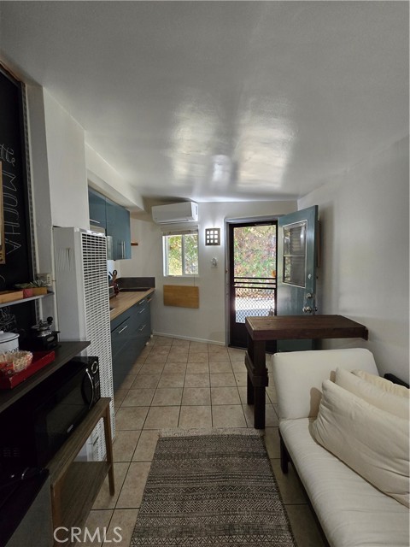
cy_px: 274
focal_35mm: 13
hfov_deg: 89.9
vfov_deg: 106.2
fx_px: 205
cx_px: 205
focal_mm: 2.2
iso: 250
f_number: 2.2
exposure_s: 1/60
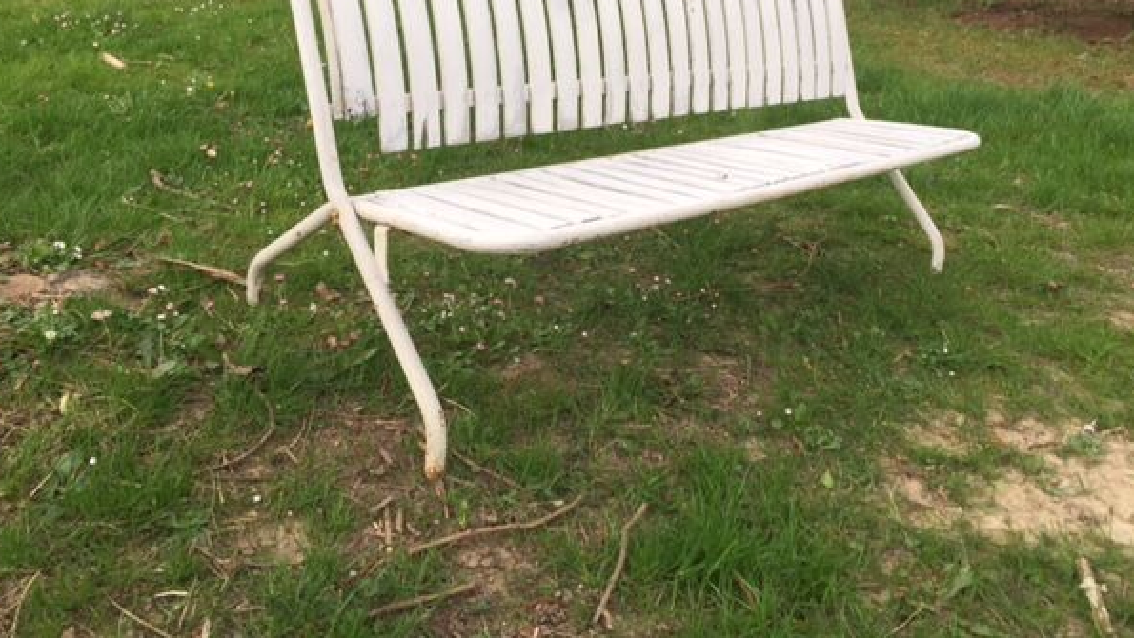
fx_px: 1023
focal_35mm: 34
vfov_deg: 34.4
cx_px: 581
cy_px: 213
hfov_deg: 58.0
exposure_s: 1/134
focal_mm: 4.15
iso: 32
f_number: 2.2
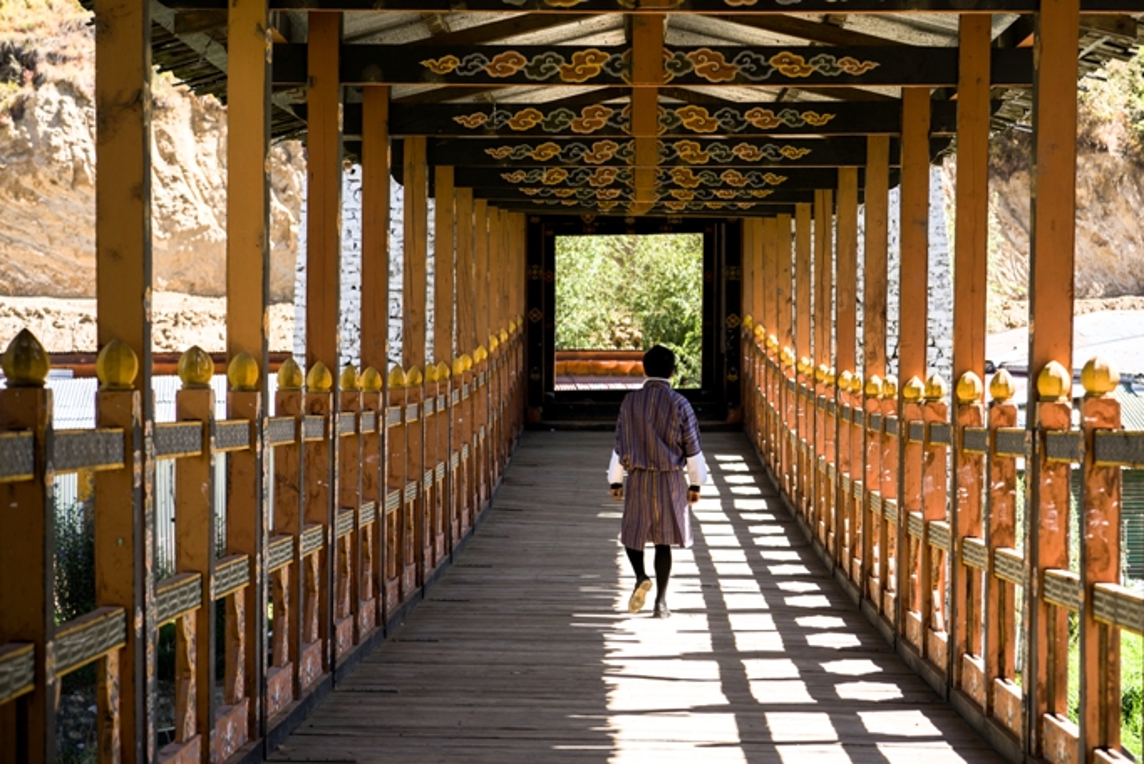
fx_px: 2702
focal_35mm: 85
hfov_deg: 23.9
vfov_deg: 16.1
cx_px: 572
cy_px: 382
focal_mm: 85
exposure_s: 1/125
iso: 100
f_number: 5
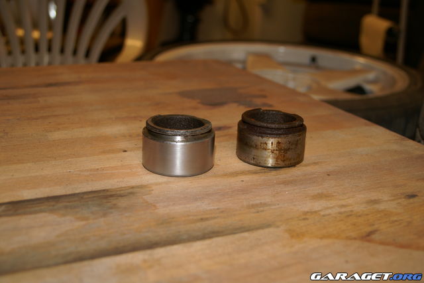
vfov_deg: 29.8
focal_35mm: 45
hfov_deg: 43.6
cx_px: 212
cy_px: 142
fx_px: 530
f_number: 5.6
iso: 200
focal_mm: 30
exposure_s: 1/60
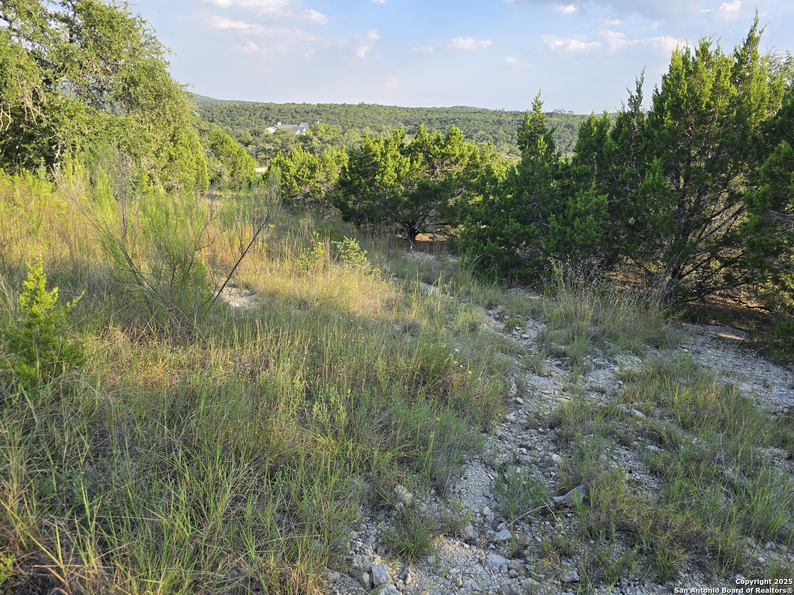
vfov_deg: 58.9
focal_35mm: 23
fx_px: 528
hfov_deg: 73.9
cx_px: 397
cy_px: 298
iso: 12
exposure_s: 1/221
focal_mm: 6.3
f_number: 1.7
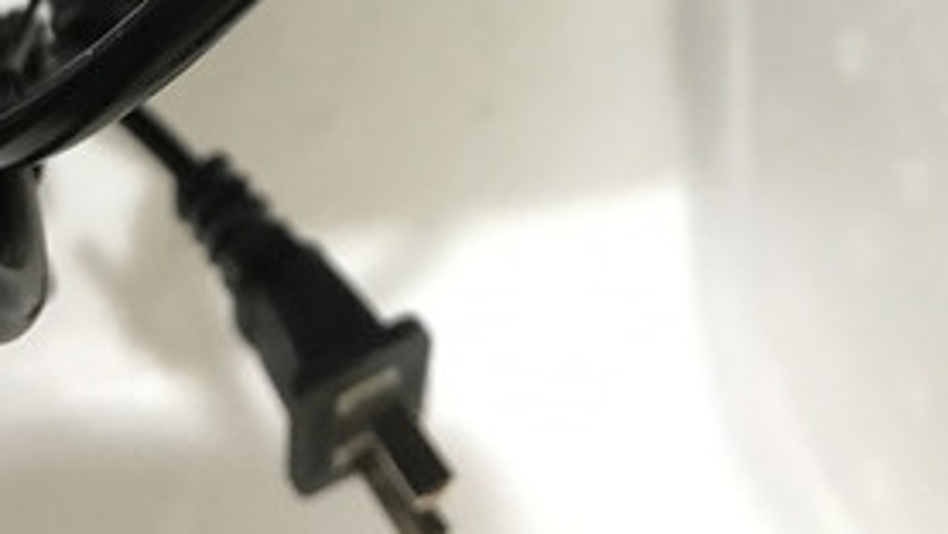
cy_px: -219
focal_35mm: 55
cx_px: 337
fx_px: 1383
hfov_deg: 37.5
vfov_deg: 19.6
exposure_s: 1/13
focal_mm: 3.99
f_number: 1.8
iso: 100
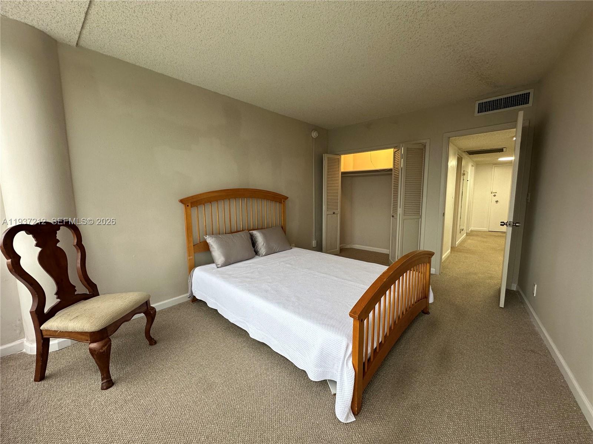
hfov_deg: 102.1
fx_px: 240
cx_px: 296
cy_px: 222
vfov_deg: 85.7
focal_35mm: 14
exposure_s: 1/120
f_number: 2.2
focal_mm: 2.22
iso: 160
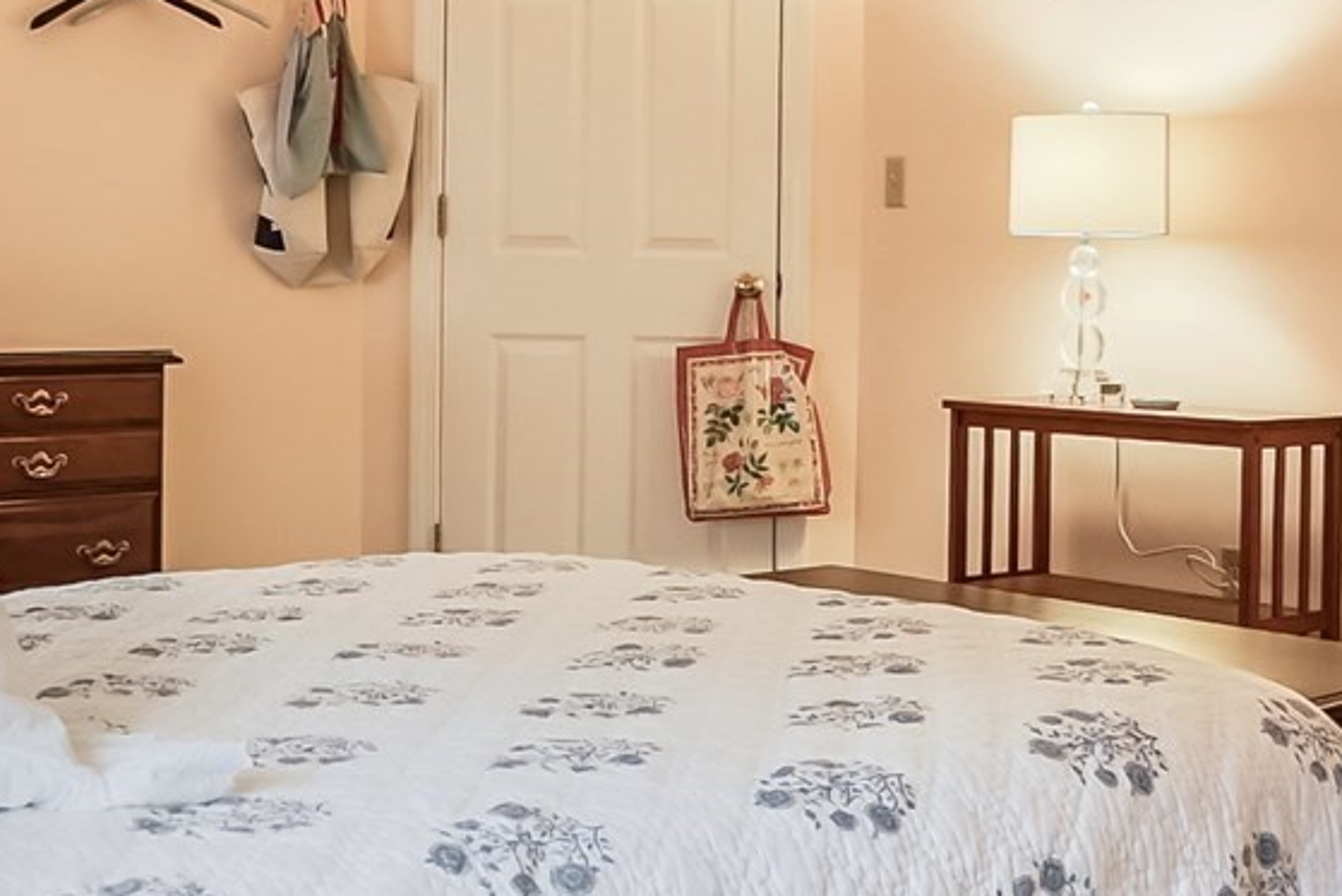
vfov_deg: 24.5
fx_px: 2051
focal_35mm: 55
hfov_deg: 36.2
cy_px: 281
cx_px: 754
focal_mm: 10
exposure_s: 1/5
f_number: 4
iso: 125
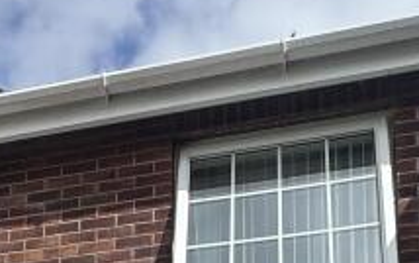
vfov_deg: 13.9
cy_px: 599
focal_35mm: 71
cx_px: 74
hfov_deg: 28.3
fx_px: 811
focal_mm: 2.22
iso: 50
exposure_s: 1/1748
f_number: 2.2
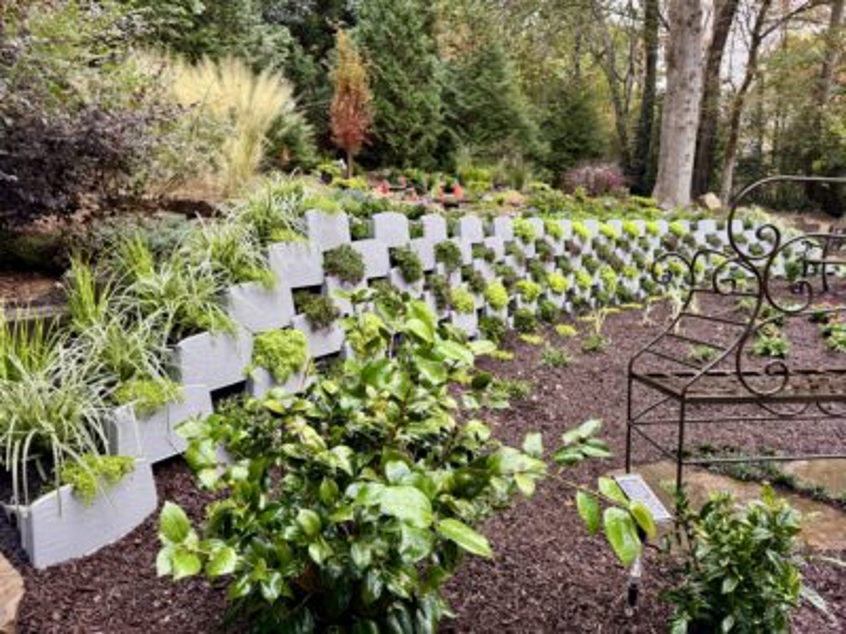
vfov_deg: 56.8
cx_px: 423
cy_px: 317
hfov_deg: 71.6
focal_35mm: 24
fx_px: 587
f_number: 1.78
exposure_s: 1/88
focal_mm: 6.76
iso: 200
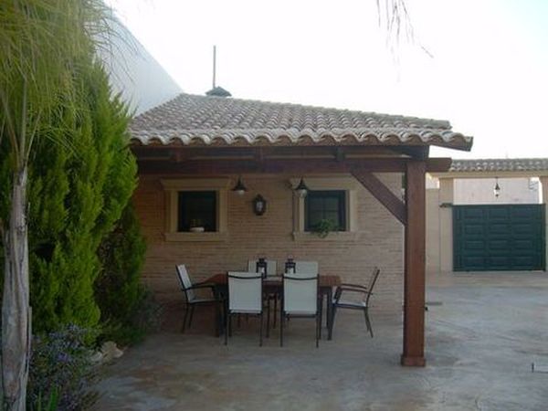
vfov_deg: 37.7
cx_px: 274
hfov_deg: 49.0
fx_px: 602
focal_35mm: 38
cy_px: 206
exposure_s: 1/210
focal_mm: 6.3
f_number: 2.8
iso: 50
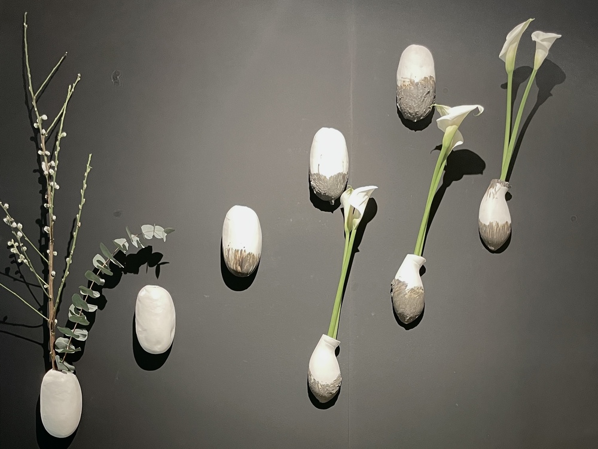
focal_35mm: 26
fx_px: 449
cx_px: 299
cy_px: 224
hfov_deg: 67.3
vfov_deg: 53.1
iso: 200
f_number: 1.6
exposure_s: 1/50
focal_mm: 4.2
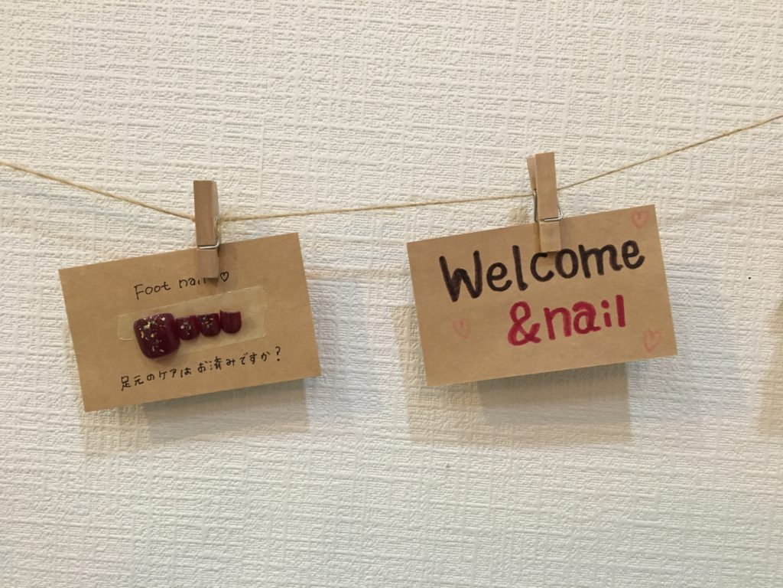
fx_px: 656
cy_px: 294
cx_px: 392
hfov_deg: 61.7
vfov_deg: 48.2
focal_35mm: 29
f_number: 2.2
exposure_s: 1/30
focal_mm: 4.15
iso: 160
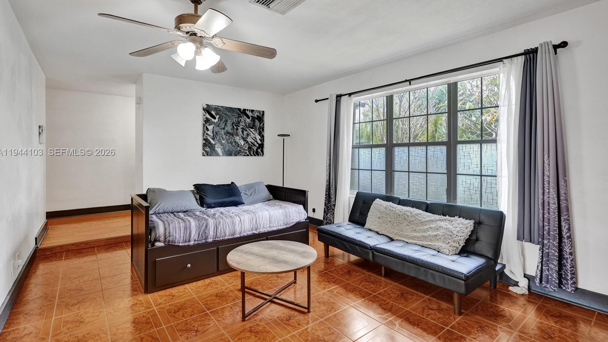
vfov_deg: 63.8
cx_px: 303
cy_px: 153
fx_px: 274
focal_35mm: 17
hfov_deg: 95.9
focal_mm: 16
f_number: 4.5
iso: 1600
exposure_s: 1/125
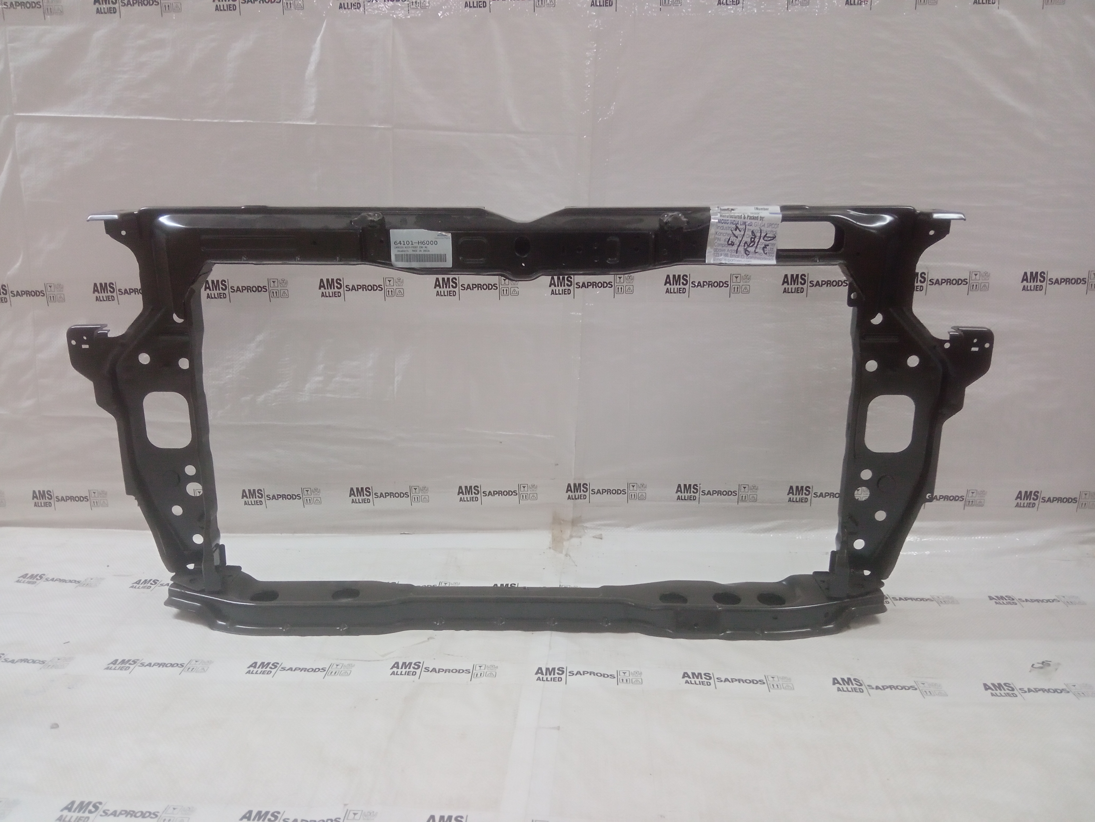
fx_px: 854
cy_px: 411
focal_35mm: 27
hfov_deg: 65.3
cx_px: 548
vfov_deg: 51.4
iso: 768
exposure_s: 1/20
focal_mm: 3.79
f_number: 2.2
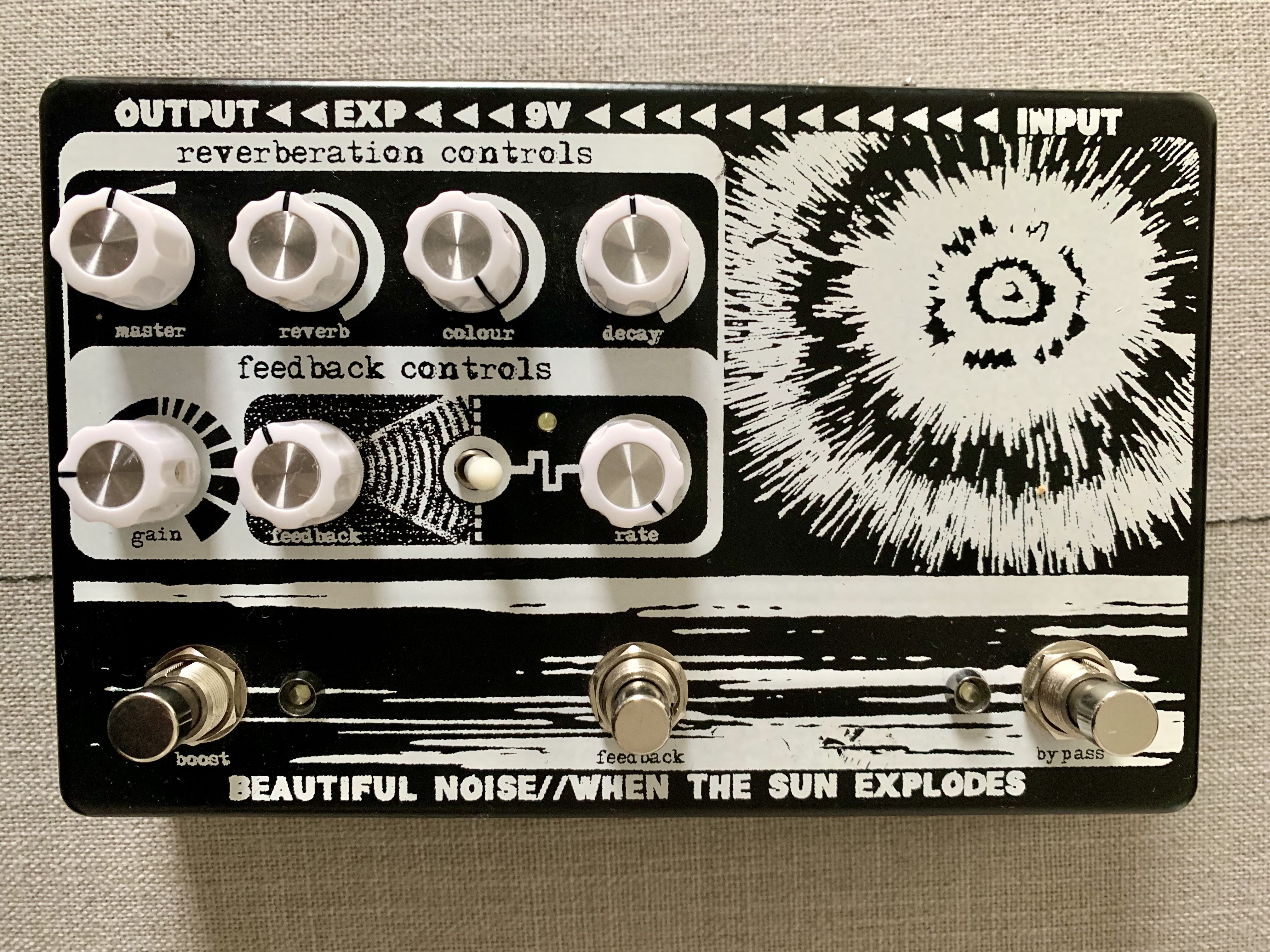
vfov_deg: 53.1
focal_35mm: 26
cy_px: 476
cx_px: 635
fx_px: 954
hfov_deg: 67.3
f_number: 1.8
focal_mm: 4.25
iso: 320
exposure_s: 1/60
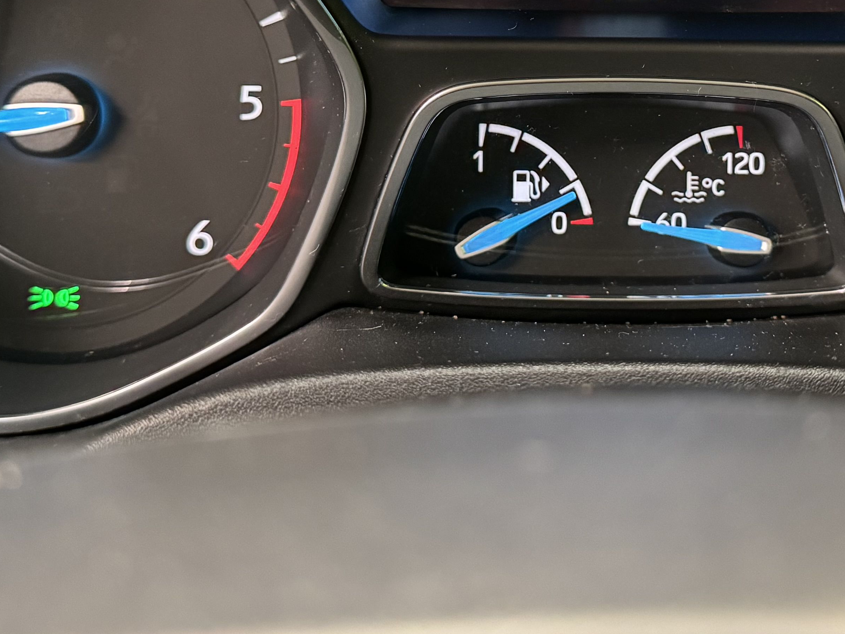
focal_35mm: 57
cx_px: 579
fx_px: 1391
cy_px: 58
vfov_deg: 24.9
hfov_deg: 33.4
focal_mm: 6.76
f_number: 1.78
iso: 1000
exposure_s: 1/37
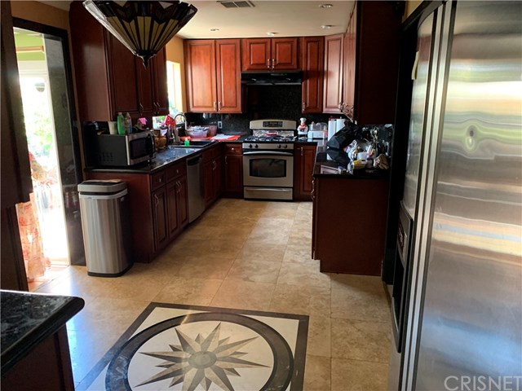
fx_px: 392
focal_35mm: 26
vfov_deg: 53.1
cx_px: 261
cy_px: 196
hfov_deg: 67.3
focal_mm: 4.25
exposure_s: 1/41
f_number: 1.8
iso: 400
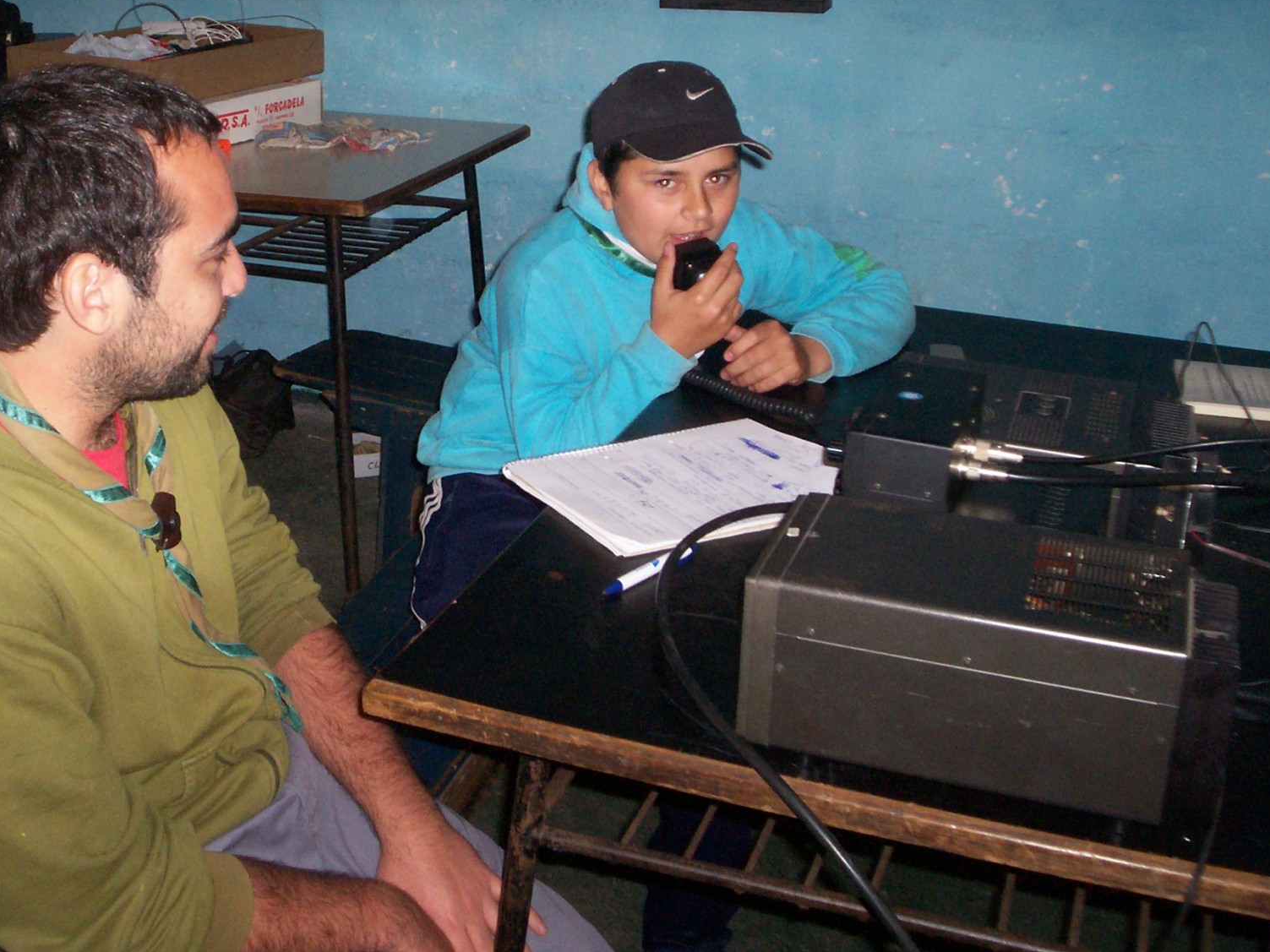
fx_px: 1761
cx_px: 479
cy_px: 318
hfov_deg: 39.4
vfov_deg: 30.0
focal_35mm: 48
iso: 140
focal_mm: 5.9
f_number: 4.5
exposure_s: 1/64
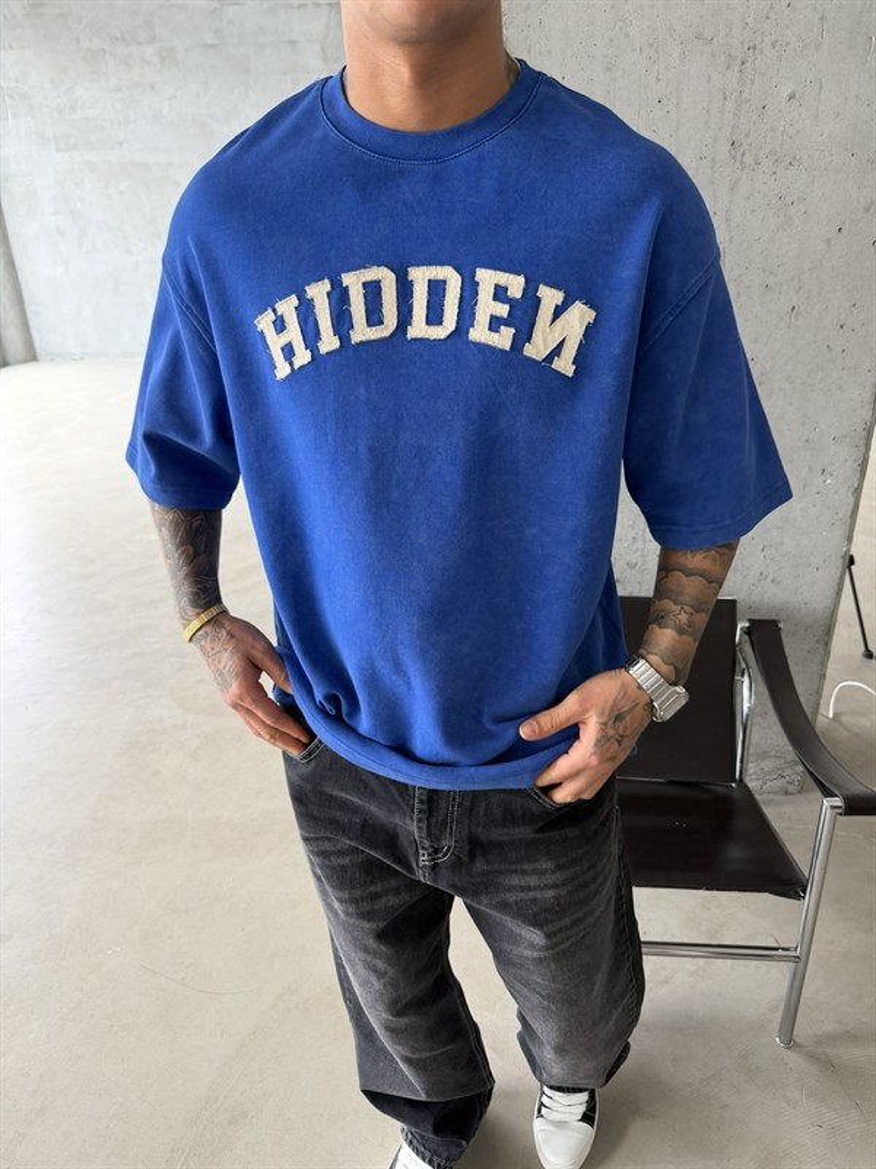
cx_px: 438
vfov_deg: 71.6
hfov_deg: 56.8
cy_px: 584
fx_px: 810
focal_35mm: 24
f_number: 1.78
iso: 160
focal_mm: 6.76
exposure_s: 1/121
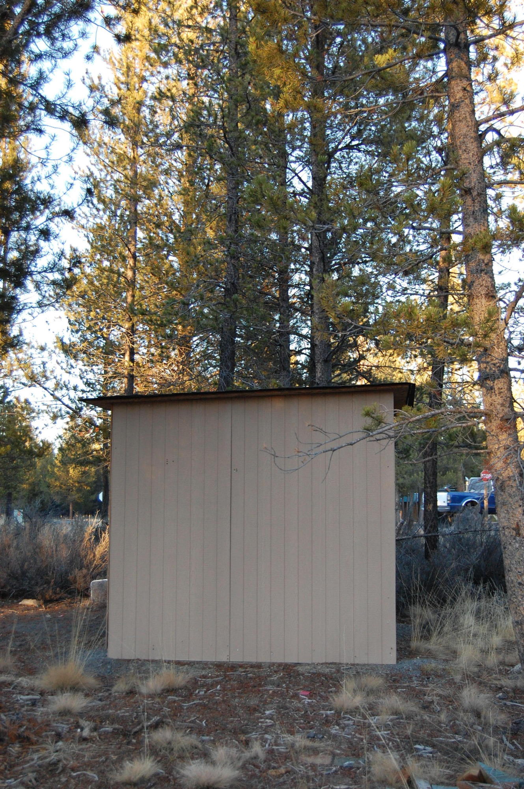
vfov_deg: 43.6
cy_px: 394
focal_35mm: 45
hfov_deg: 29.8
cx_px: 262
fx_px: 985
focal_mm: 30
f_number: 4.2
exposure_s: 1/200
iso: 800
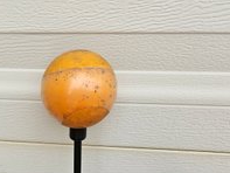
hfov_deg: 45.2
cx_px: 58
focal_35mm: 40
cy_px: 147
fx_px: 266
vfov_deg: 34.5
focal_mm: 5.4
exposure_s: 1/120
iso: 32
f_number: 1.8
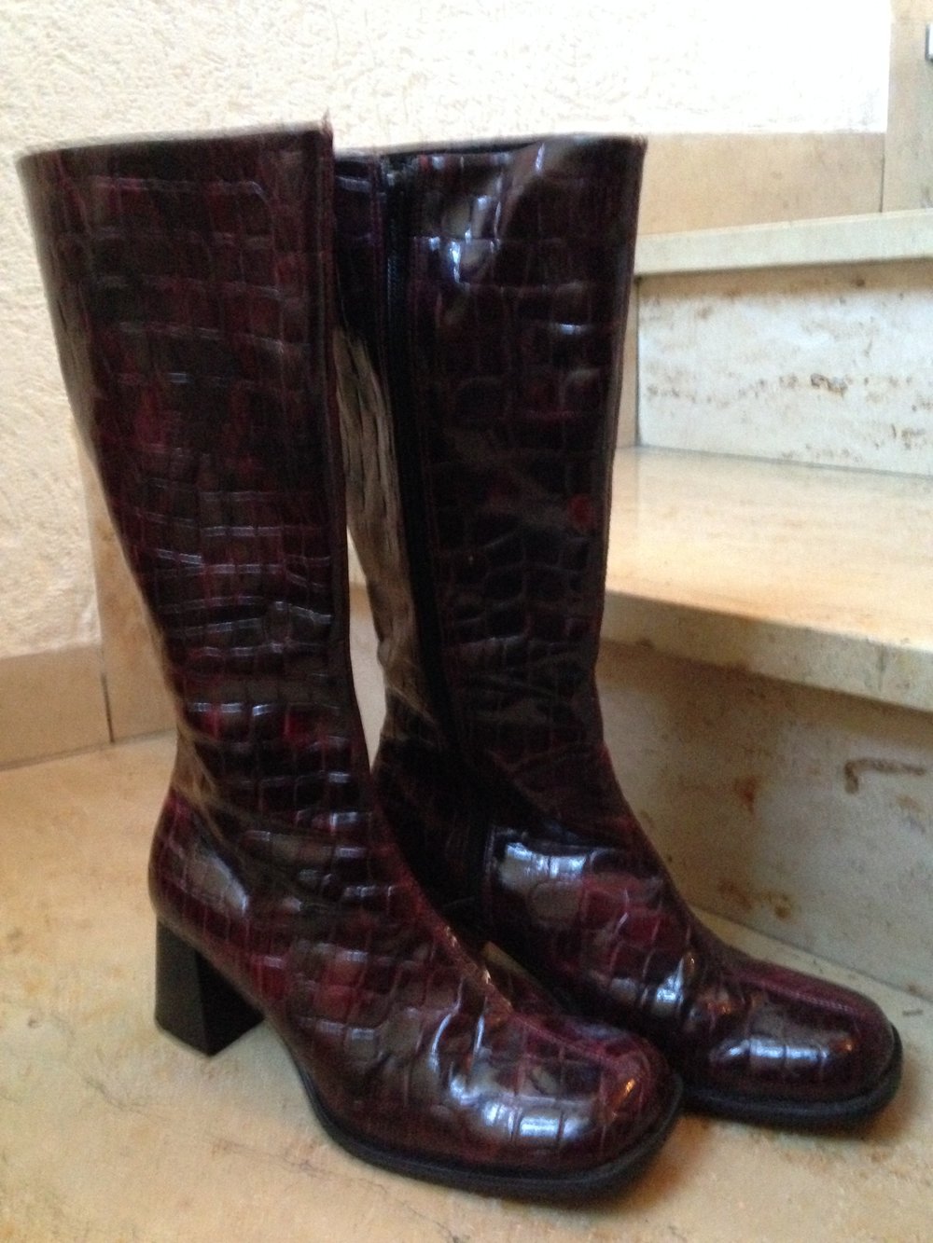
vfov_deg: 55.3
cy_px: 622
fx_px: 1186
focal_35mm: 33
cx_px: 466
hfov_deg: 43.0
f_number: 2.4
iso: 800
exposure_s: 1/15
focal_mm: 4.12
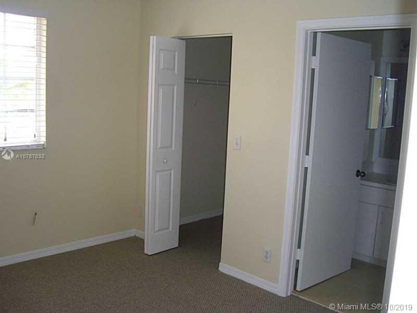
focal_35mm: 38
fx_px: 458
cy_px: 156
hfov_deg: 49.0
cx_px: 208
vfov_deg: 37.7
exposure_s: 1/60
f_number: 2.8
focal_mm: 7.9
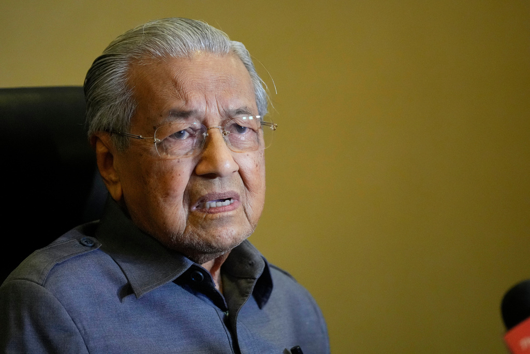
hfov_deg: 6.9
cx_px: 265
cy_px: 177
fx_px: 4417
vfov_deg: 4.6
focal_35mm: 300
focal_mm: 200
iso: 3200
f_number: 2.8
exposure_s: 1/200
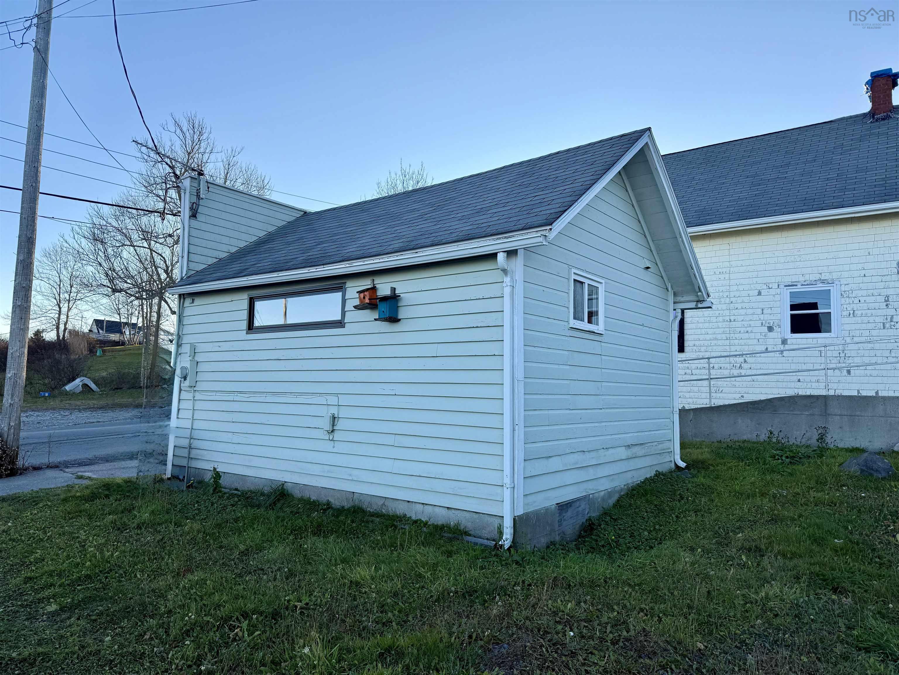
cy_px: 338
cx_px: 450
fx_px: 623
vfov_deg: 56.8
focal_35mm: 24
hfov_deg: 71.6
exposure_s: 1/2000
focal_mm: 6.76
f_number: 1.78
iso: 80
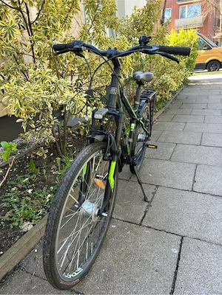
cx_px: 111
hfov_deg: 53.1
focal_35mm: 26
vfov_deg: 67.3
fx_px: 222
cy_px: 148
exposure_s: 1/121
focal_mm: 5.7
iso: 32
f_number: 1.5
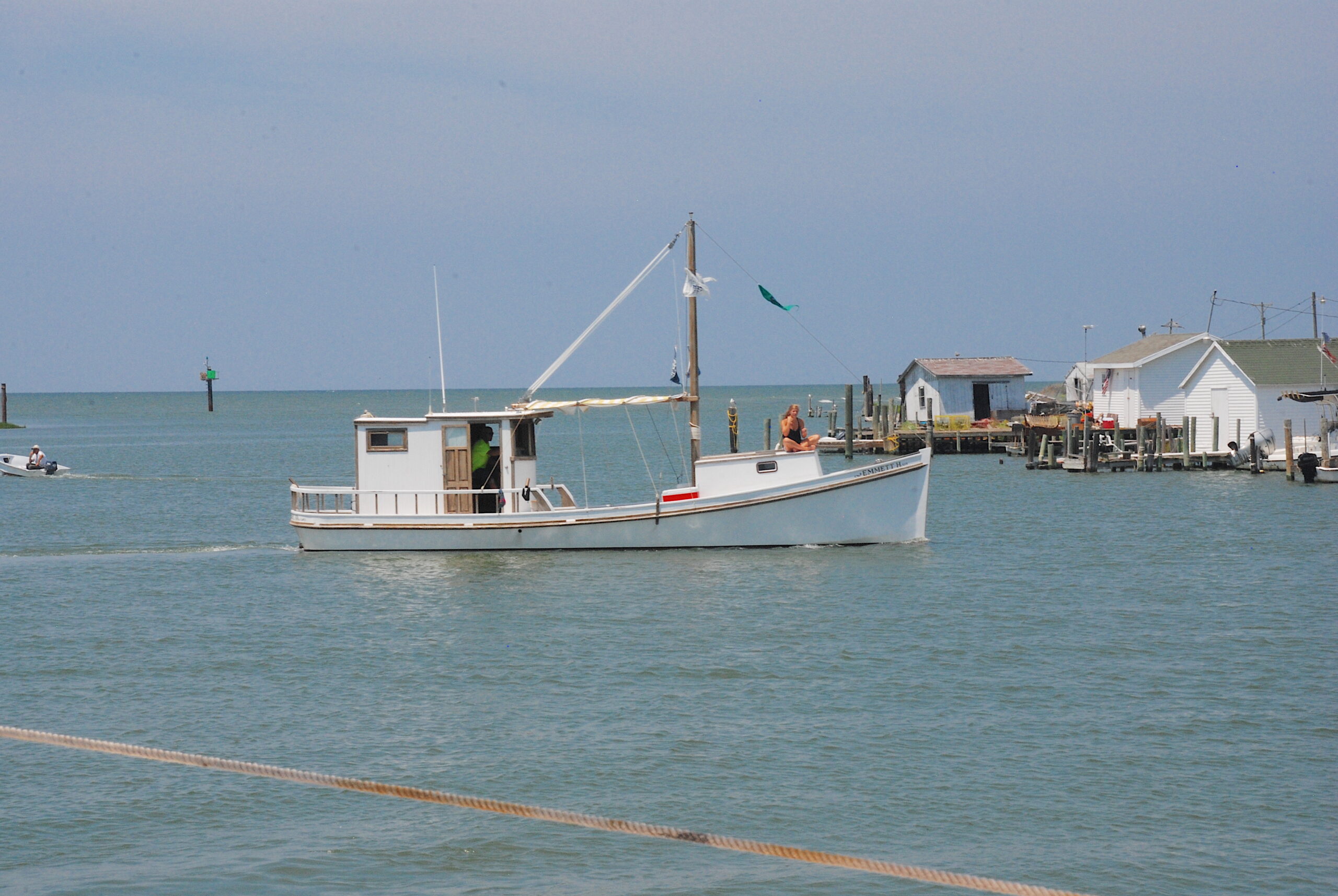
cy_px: 448
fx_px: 4186
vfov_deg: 12.2
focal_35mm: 112
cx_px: 669
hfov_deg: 18.2
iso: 400
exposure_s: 1/160
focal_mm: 75
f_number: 25
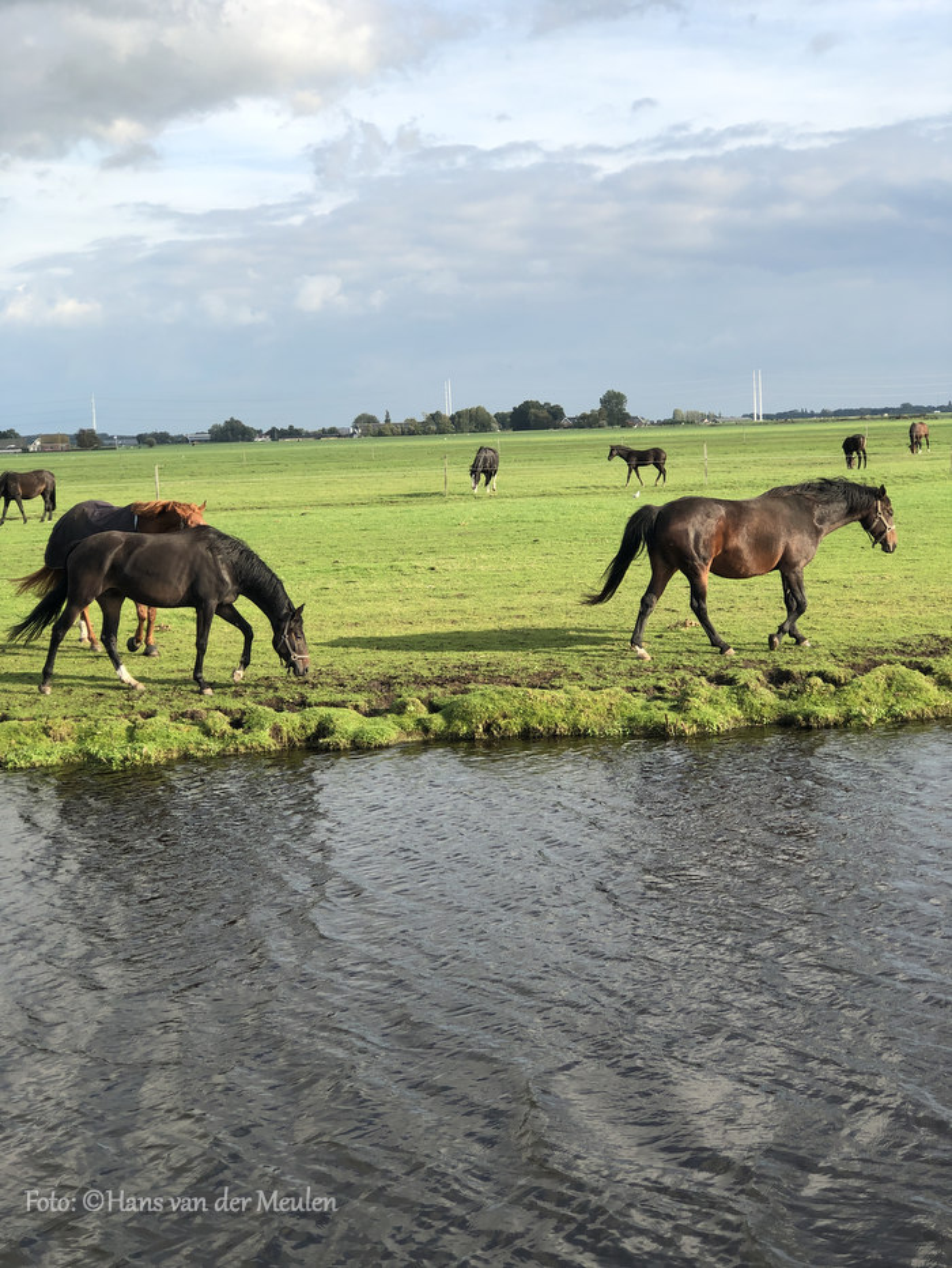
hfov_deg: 25.7
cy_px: 634
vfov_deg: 33.8
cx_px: 476
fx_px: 2088
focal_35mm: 57
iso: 20
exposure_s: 1/467
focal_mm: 6.6
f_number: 2.8
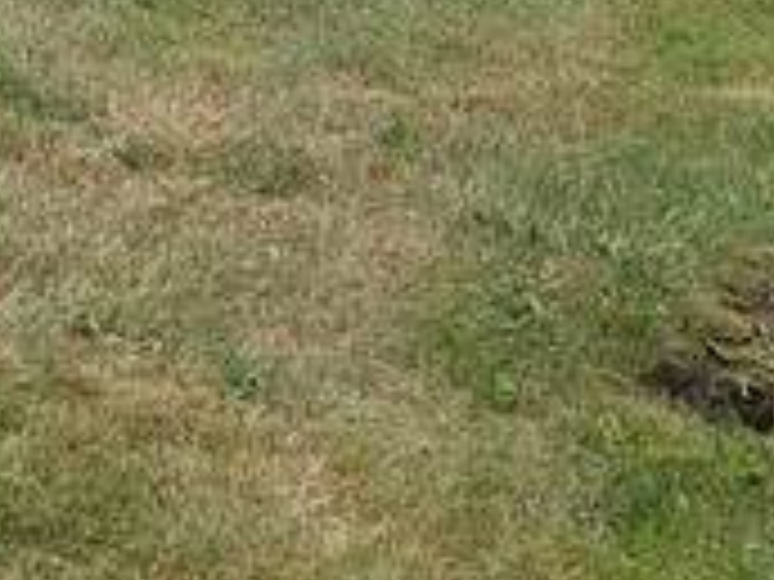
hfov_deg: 10.7
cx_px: -351
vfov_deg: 7.8
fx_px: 4002
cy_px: -751
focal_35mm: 179
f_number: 1.8
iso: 40
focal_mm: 5.23
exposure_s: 1/482
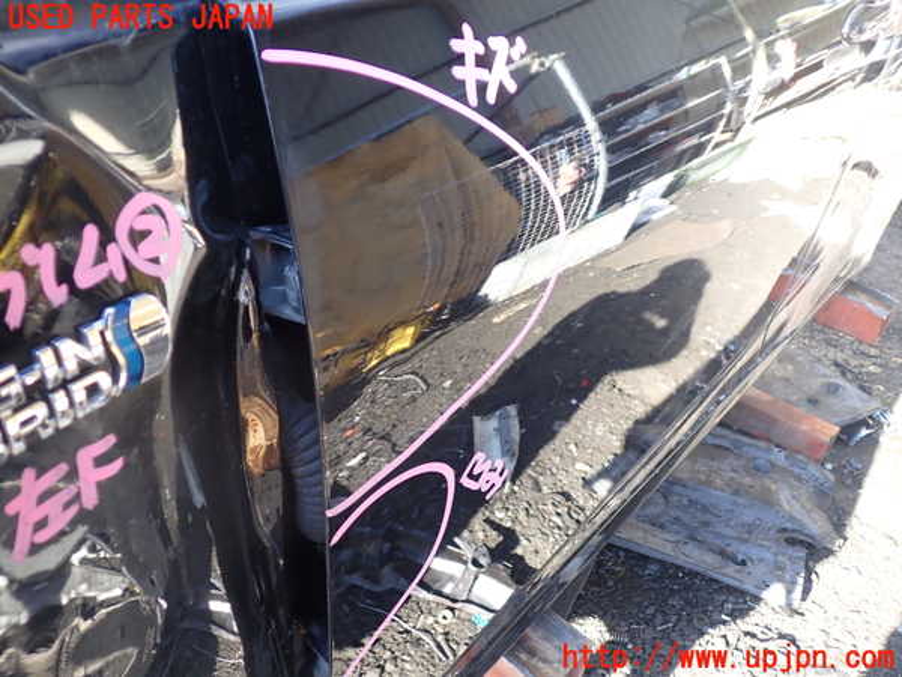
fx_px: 782
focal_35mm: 30
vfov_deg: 46.8
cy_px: 338
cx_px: 451
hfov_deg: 60.0
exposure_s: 1/60
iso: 100
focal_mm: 5.4
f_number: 2.3
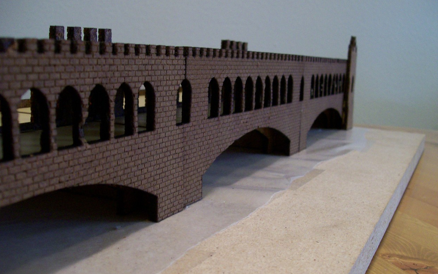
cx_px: 220
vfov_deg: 32.7
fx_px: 466
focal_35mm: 39
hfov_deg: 50.4
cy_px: 163
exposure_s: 1/24.9
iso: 160
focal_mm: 6
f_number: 2.7
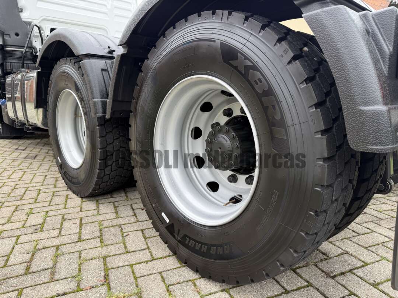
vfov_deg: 56.8
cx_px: 199
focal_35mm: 24
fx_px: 276
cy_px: 149
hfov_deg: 71.6
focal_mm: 6.76
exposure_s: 1/269
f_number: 1.78
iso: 80
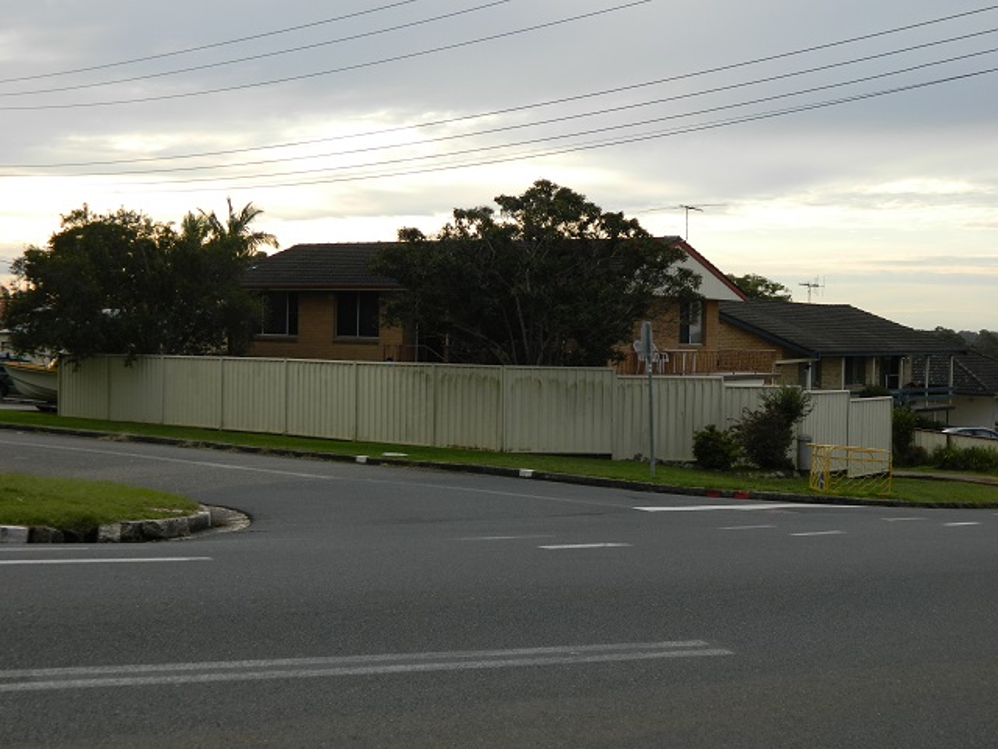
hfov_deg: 40.4
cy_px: 374
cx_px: 499
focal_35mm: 47
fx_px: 1355
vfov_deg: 30.9
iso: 80
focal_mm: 8.4
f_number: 3.6
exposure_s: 1/250
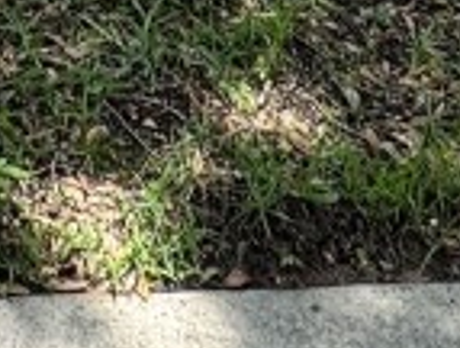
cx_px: -138
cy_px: -873
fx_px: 1332
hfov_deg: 18.3
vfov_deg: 9.3
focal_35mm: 100
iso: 40
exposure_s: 1/296
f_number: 2.2
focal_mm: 2.22
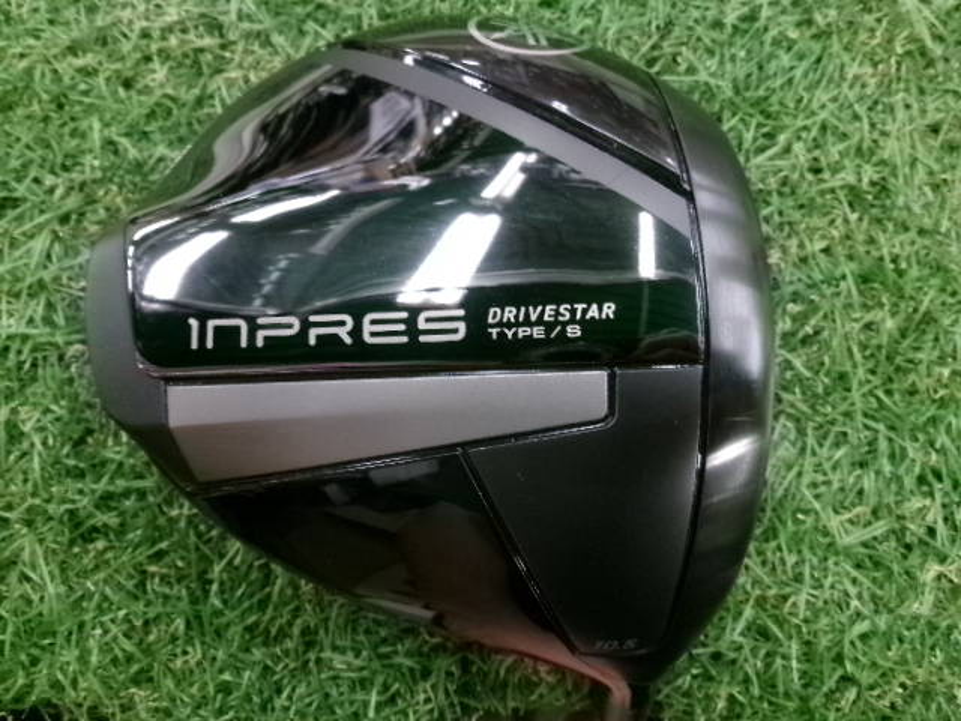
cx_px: 480
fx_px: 777
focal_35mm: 28
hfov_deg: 63.4
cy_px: 360
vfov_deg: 49.7
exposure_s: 1/34
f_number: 3.9
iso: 800
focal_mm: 5.1
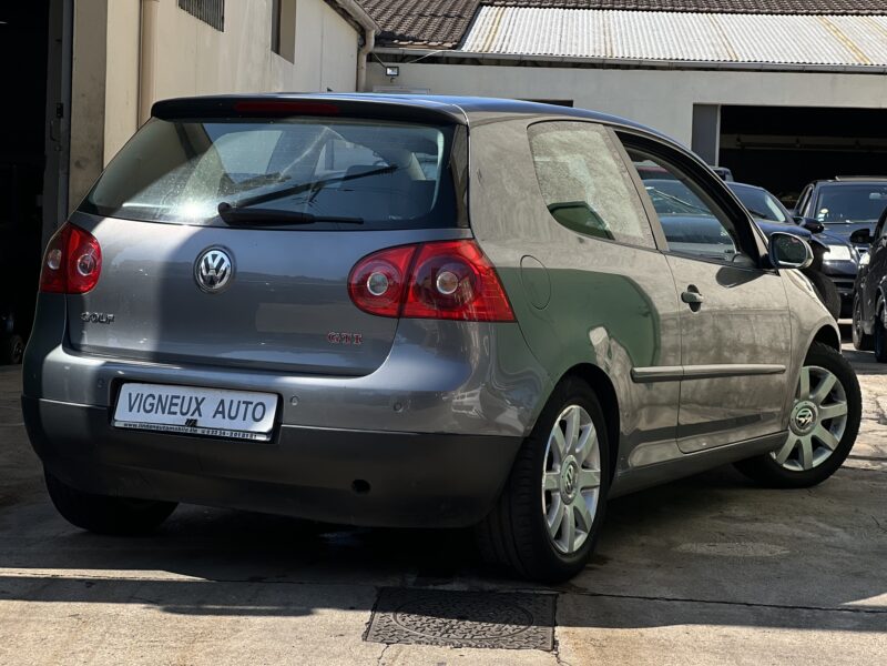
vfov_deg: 19.1
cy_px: 333
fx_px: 1973
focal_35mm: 77
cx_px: 444
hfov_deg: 25.3
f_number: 2.8
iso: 32
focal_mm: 9
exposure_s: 1/585
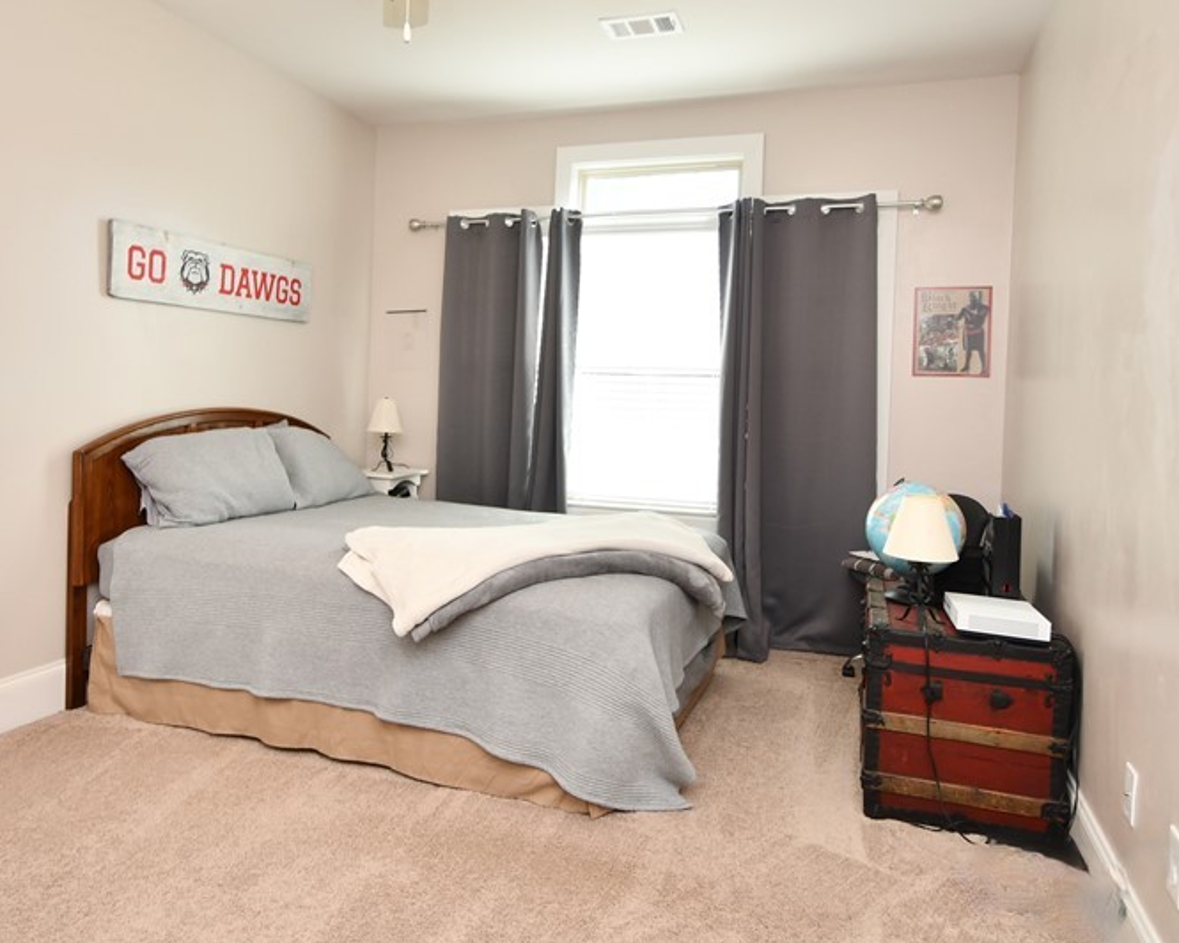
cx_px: 608
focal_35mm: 23
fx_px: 803
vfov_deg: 60.8
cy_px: 440
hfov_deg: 72.6
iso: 280
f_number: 4
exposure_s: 1/60
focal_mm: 10
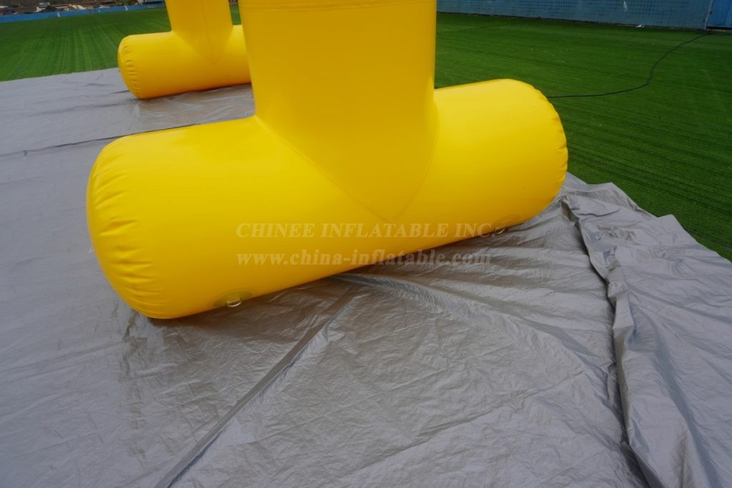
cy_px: 244
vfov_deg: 53.1
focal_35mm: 24
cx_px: 366
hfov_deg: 73.7
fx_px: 488
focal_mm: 16
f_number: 6.3
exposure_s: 1/100
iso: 100
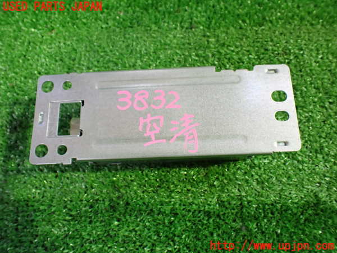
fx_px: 292
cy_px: 126
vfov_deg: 46.8
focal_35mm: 30
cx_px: 168
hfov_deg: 60.0
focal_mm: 5.4
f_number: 2.3
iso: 800
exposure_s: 1/60
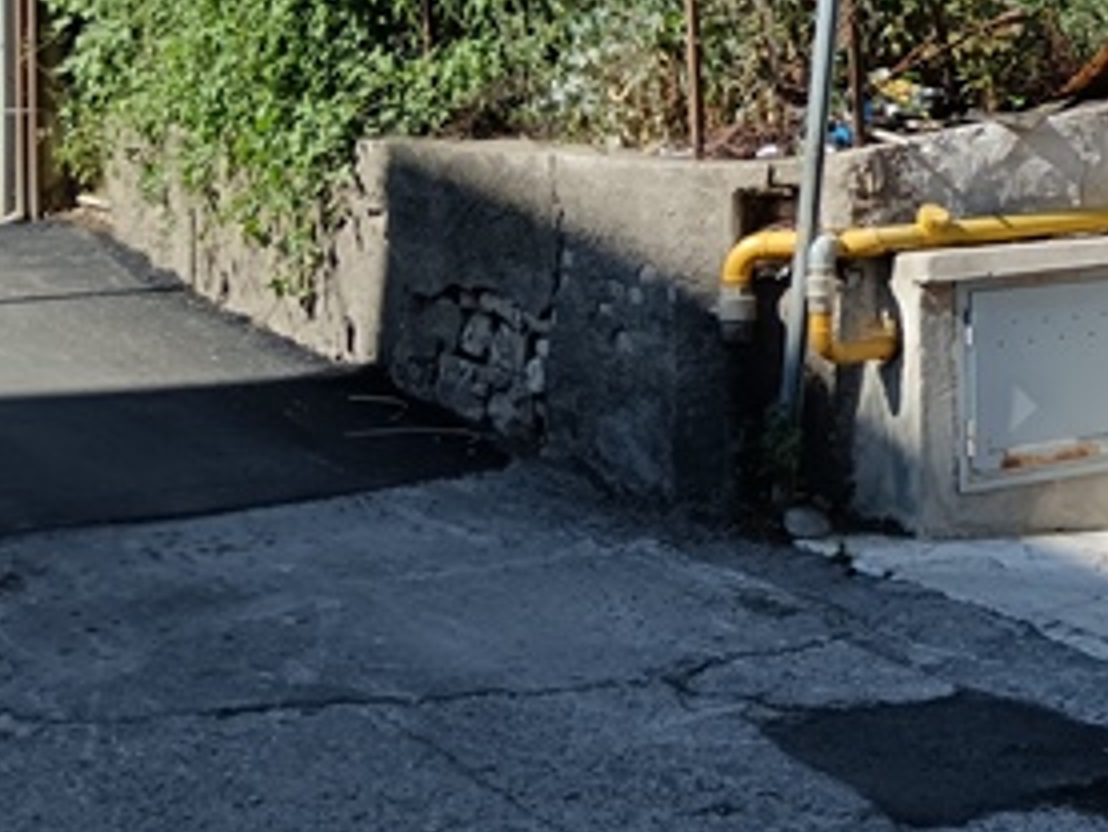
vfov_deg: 18.5
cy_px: 24
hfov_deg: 22.3
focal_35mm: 78
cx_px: 1464
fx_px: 2498
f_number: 1.9
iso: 152
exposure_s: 1/900
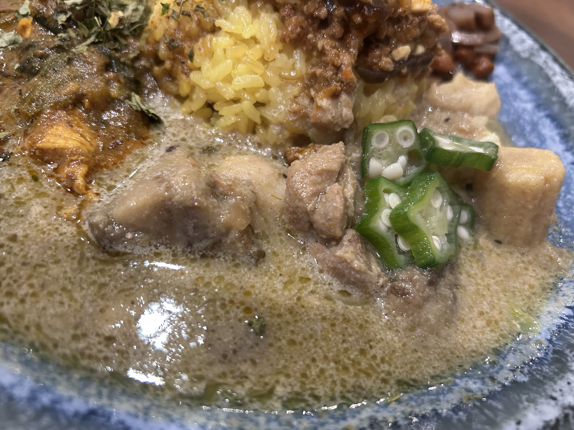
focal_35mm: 26
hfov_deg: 67.3
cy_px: 215
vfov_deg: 53.1
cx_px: 287
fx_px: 431
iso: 250
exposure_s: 1/50
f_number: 1.5
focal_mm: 5.7
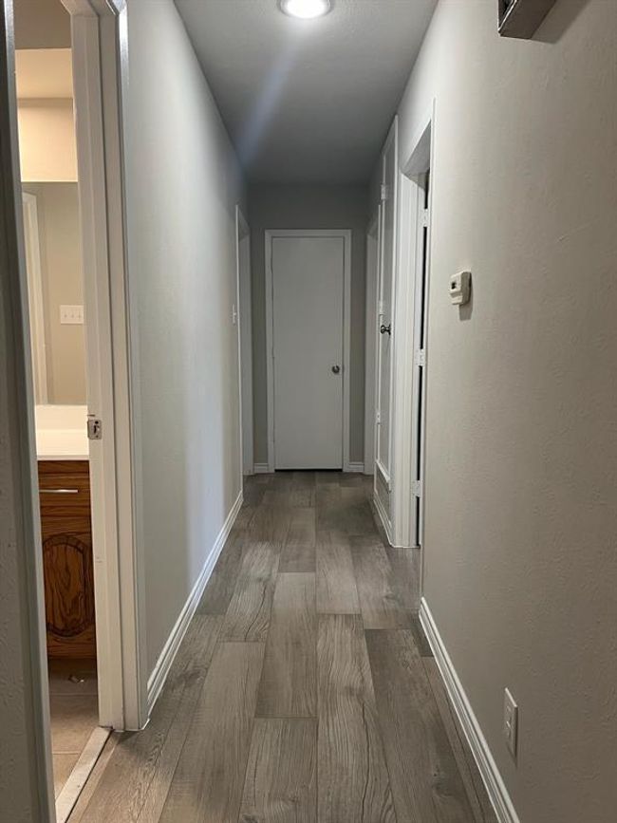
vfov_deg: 67.3
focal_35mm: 26
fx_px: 618
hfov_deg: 53.1
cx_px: 308
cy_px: 412
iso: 80
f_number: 1.5
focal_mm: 5.7
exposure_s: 1/60
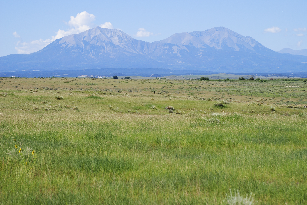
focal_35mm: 150
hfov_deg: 13.7
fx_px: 1281
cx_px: 154
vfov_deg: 9.2
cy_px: 102
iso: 125
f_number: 10
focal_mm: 100
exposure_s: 1/250
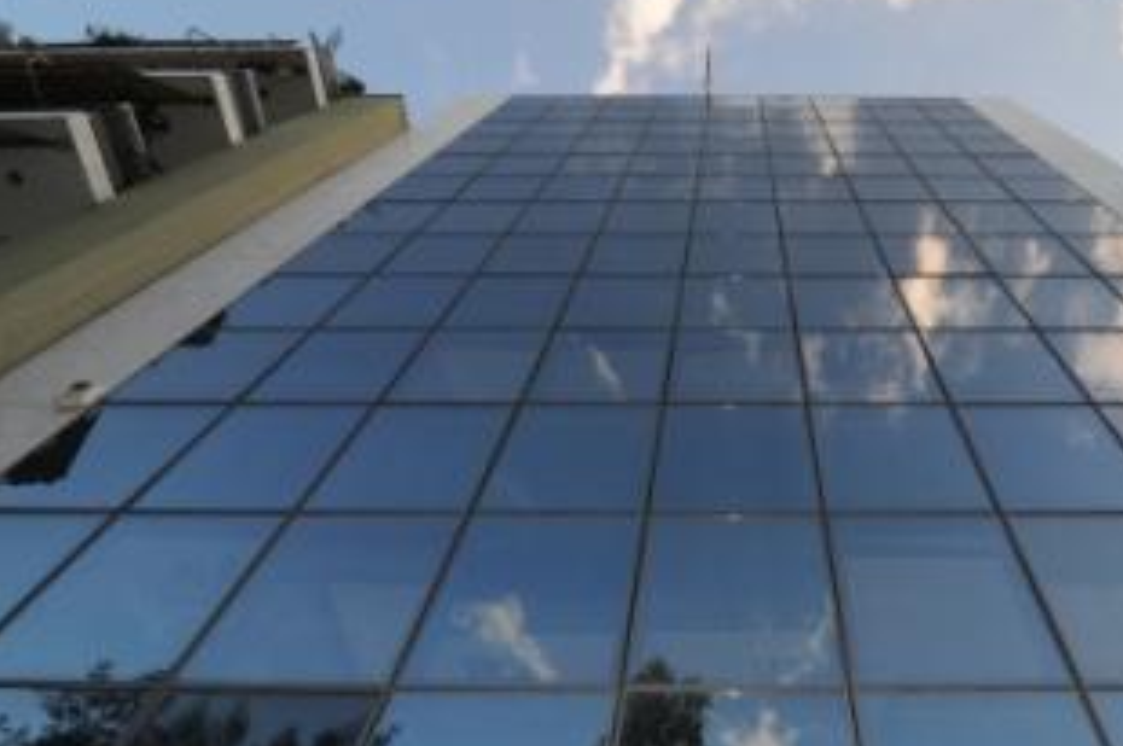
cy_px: 485
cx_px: 743
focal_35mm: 26
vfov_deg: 48.8
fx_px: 810
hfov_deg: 67.7
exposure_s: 1/250
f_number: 7.1
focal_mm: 12
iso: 640
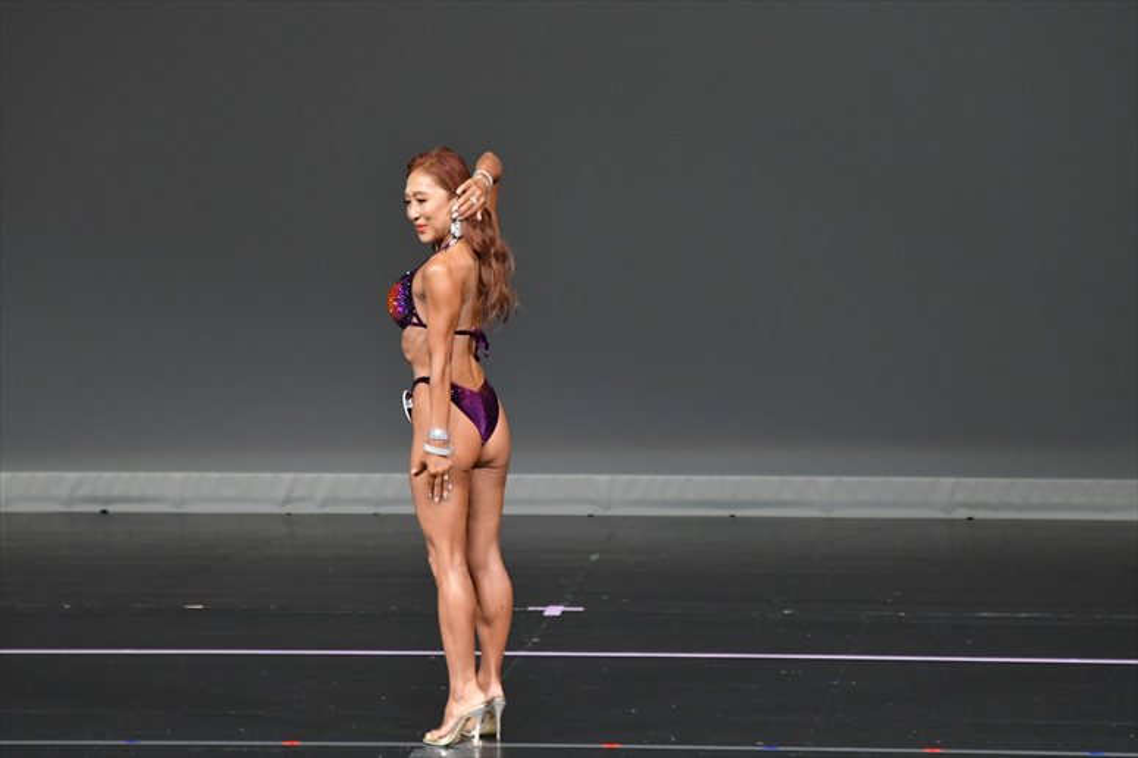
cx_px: 569
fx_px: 9953
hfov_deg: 6.5
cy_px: 379
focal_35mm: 315
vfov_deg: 4.4
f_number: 5.6
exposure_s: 1/400
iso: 4000
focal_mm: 210
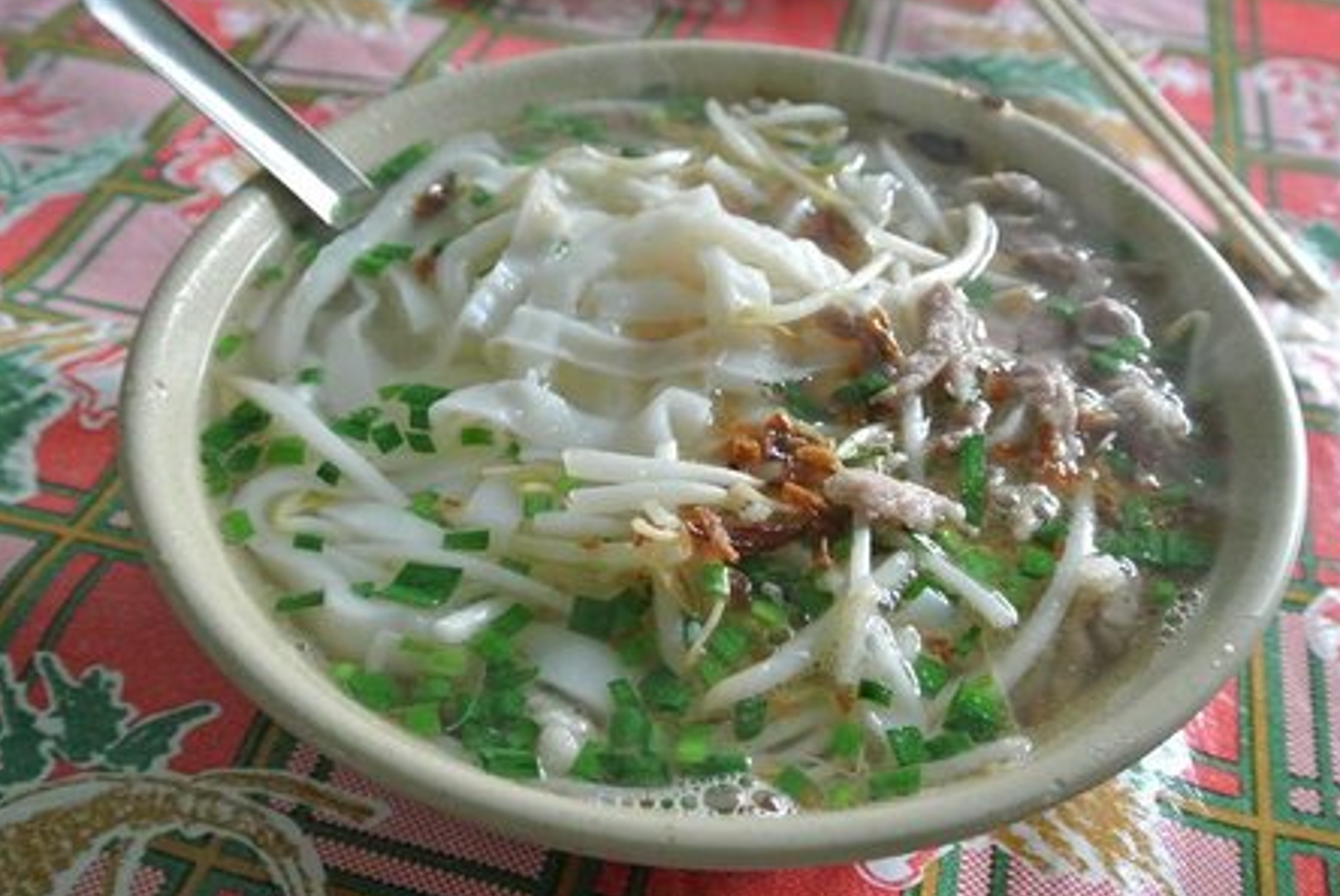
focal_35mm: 36
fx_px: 1341
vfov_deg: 37.0
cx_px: 685
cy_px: 456
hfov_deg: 53.1
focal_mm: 12.2
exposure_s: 1/50
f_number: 3.8
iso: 1600
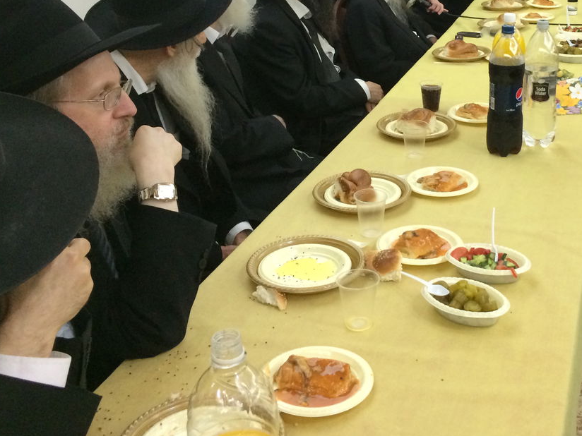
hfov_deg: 36.7
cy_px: 86
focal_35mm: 51
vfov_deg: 28.0
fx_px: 857
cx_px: 428
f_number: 2.2
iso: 250
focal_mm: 4.12
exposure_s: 1/30
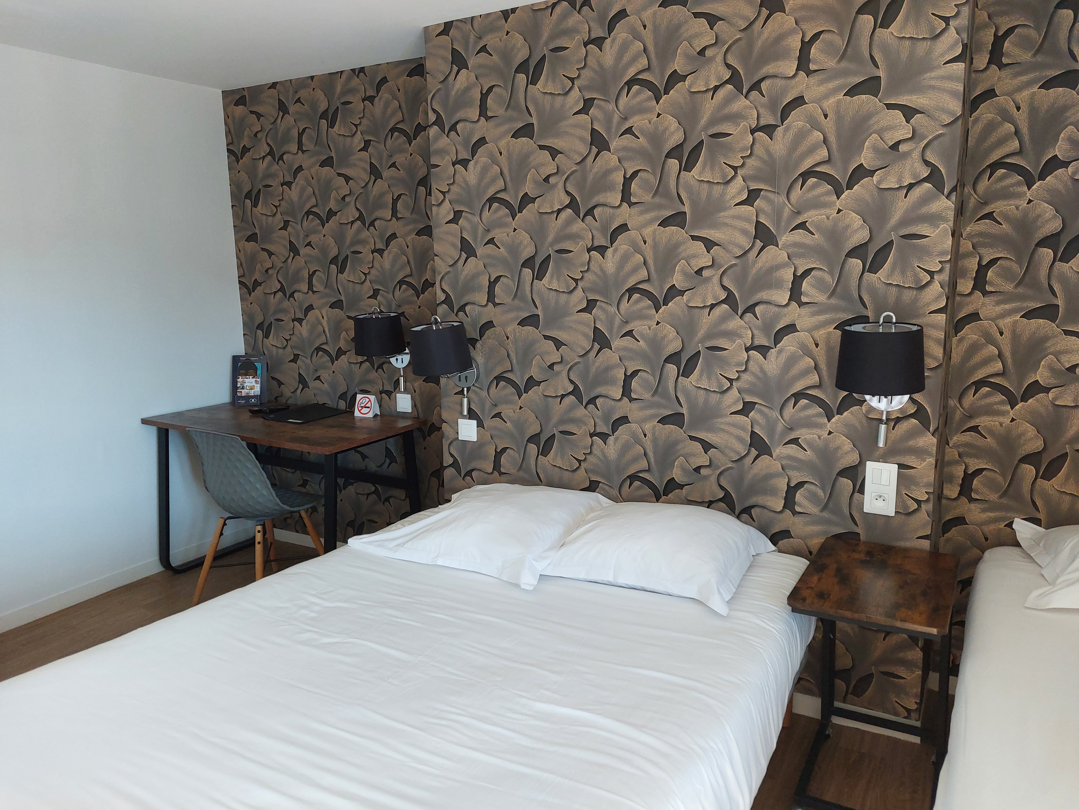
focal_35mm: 24
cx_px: 540
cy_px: 405
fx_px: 748
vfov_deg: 56.8
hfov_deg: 71.6
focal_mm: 5.23
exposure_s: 1/100
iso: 200
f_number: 1.8
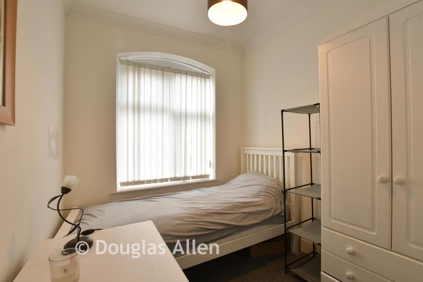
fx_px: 188
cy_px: 144
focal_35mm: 16
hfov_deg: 96.7
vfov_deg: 73.7
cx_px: 222
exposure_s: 1/15
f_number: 8
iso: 320
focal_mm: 10
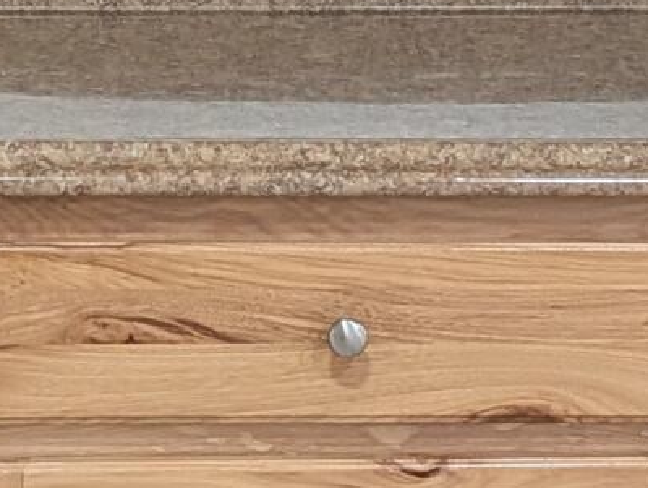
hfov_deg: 11.0
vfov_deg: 8.2
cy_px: 16
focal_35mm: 180
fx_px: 3374
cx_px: 211
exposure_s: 1/40
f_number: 1.68
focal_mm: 6.9
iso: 22
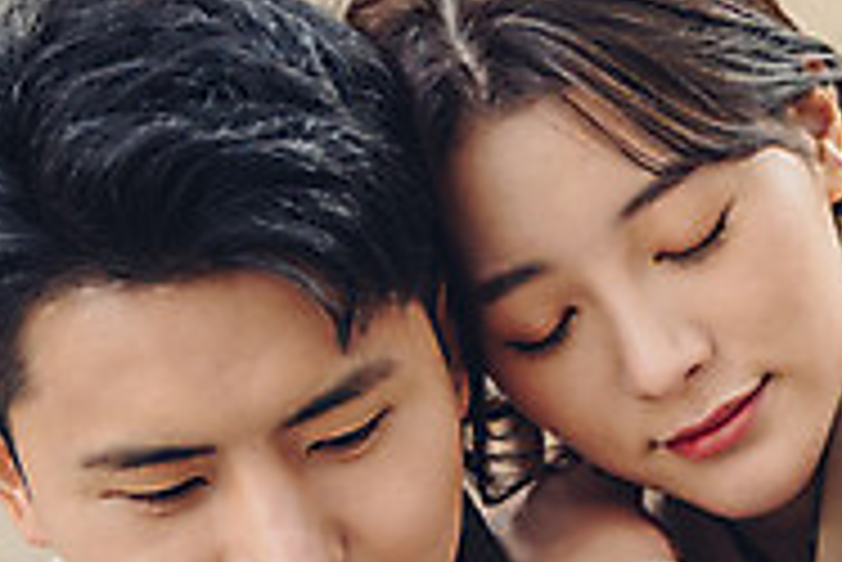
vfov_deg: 8.2
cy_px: 535
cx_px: 916
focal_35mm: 167
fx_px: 3909
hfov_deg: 12.1
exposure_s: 1/320
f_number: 3.2
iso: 250
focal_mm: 52
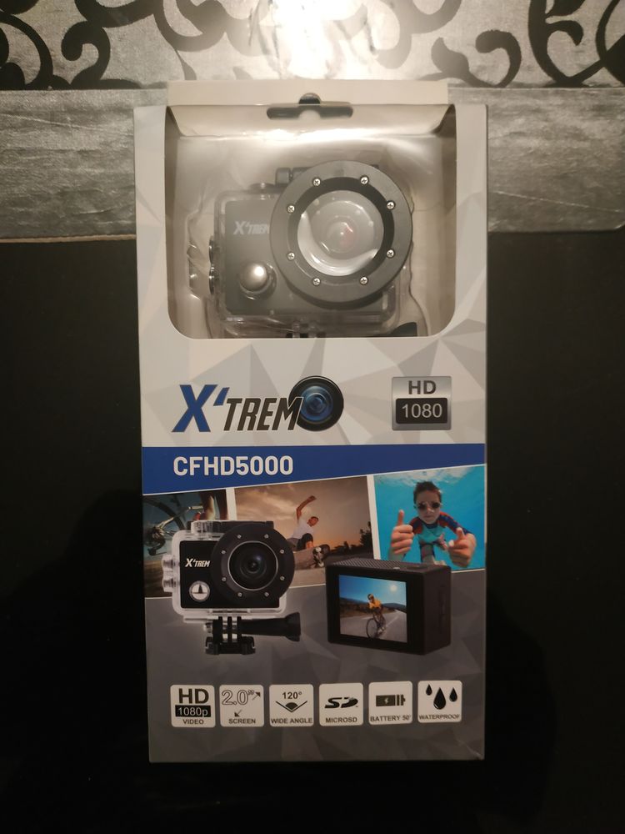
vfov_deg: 71.6
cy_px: 417
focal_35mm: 24
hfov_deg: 56.8
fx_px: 578
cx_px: 312
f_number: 1.9
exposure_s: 1/20
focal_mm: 3.94
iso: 500
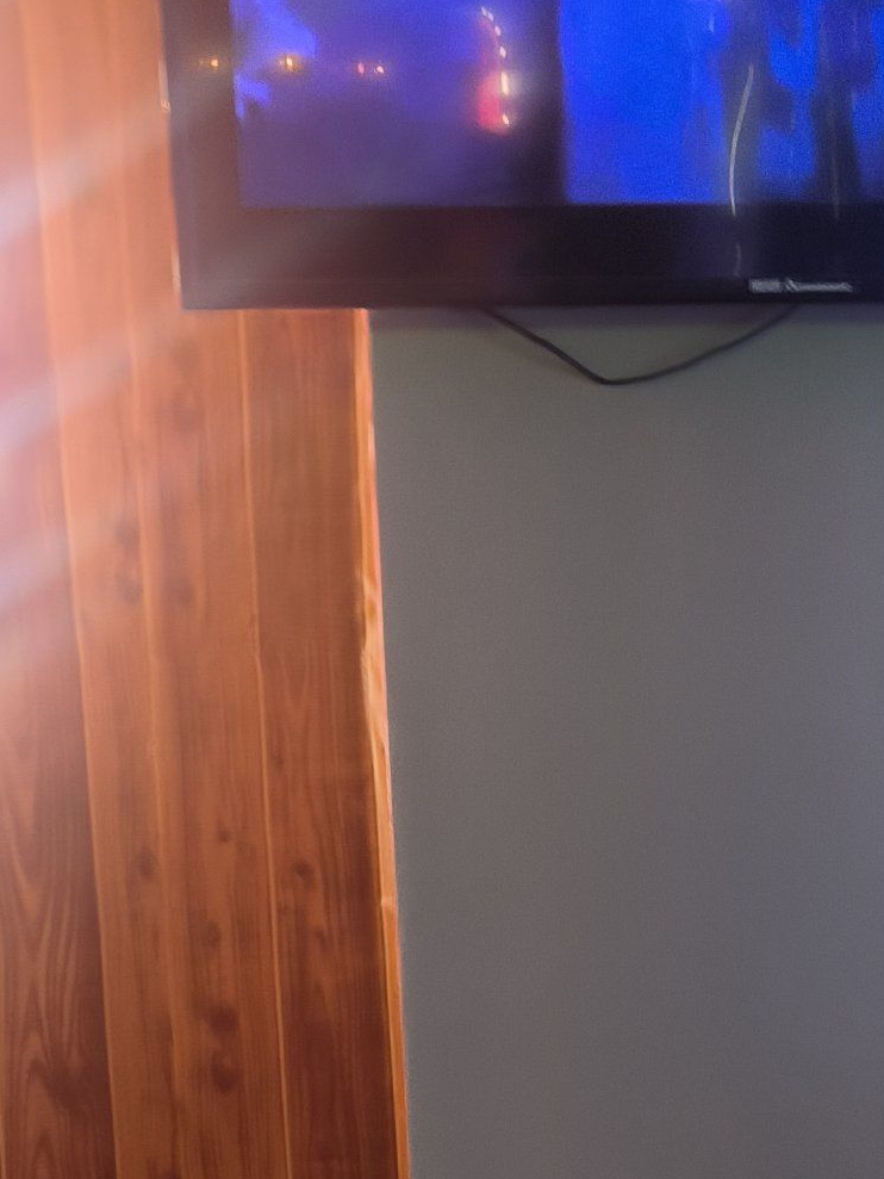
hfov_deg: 21.1
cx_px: 685
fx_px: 2349
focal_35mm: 69
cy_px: 631
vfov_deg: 28.2
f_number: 1.79
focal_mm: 4.71
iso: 527
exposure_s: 1/50.3
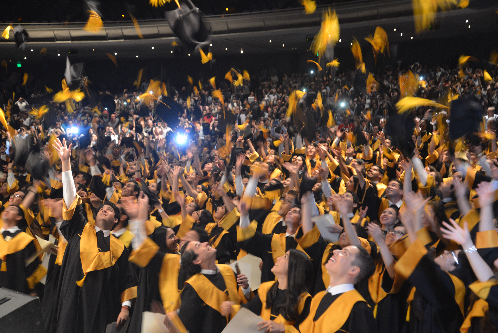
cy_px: 166
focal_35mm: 62
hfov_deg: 32.4
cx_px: 249
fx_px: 858
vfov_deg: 21.9
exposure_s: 1/15
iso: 1600
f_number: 4.5
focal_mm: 62
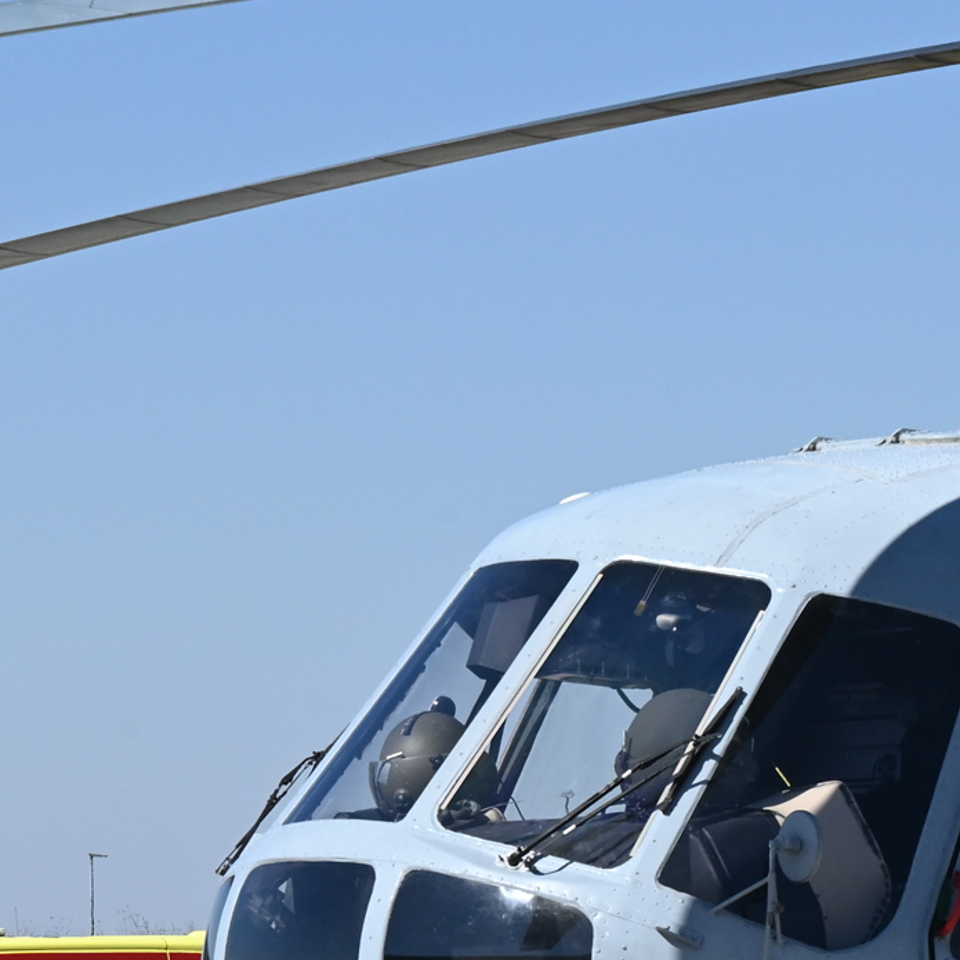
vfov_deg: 6.3
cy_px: 901
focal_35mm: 276
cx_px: 430
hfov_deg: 6.3
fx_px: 8660
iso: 1600
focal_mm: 94
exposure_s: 1/2500
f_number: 13
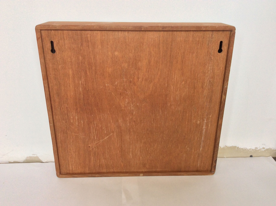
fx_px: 255
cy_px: 103
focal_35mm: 32
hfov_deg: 56.9
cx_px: 138
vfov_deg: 44.1
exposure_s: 1/50
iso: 50
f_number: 2.4
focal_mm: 3.3
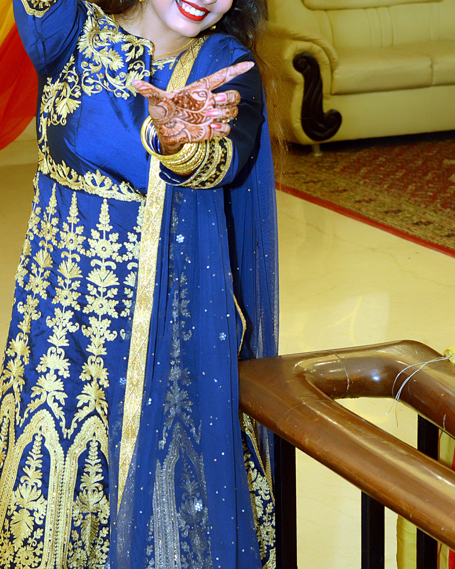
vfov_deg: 18.3
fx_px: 1767
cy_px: 235
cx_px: 180
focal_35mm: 105
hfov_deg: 14.7
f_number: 7.1
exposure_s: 1/100
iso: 1000
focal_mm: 50
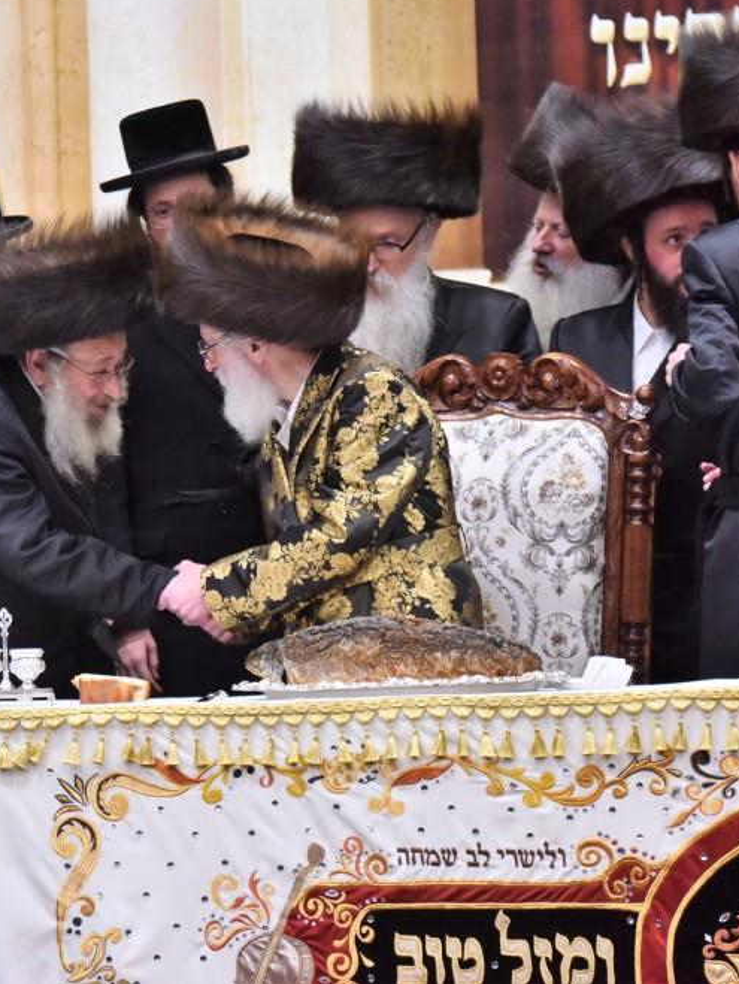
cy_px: 476
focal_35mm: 448
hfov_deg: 3.3
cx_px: 81
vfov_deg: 4.4
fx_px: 12740
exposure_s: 1/400
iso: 2000
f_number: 5.6
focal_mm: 300
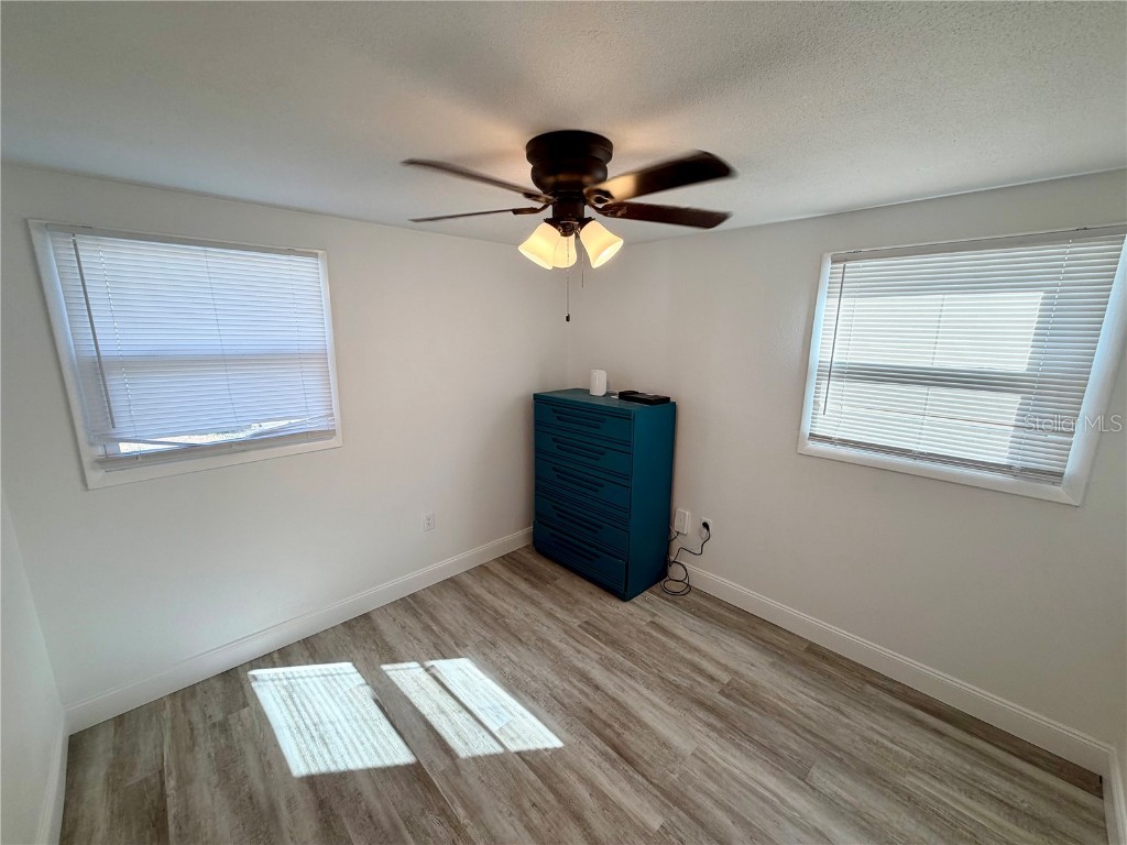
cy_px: 422
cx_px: 564
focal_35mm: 14
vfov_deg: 85.7
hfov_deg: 102.1
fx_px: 456
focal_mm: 2.22
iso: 64
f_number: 2.2
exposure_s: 1/121
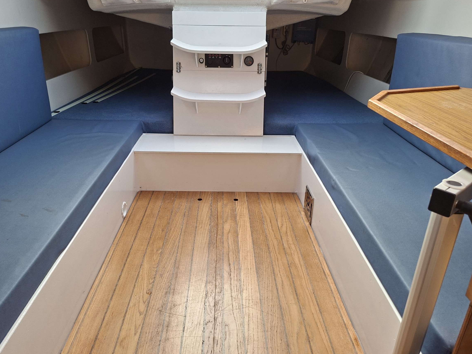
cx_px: 225
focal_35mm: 25
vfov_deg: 54.9
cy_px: 167
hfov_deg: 69.4
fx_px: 341
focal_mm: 5.54
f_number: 1.8
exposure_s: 1/100
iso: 125
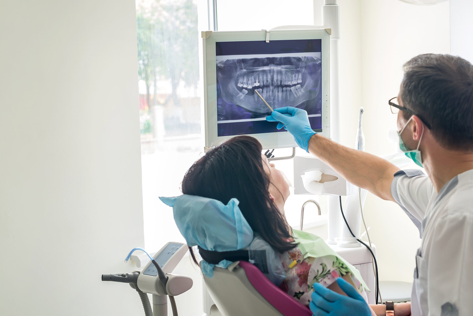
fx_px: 894
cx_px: 289
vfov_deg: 20.0
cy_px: 149
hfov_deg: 29.5
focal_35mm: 68
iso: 400
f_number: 4
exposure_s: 1/100
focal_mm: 50
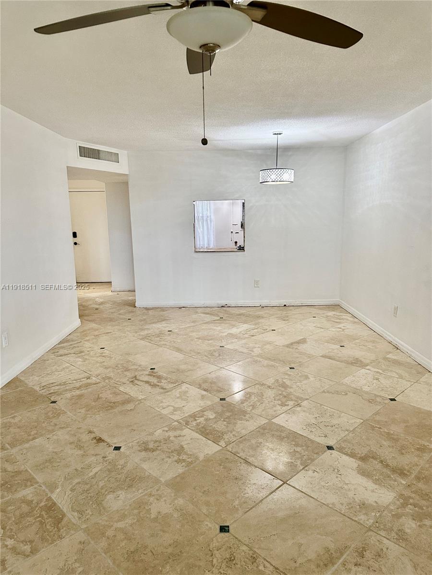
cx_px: 216
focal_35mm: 24
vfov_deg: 71.6
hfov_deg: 56.8
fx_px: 399
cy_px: 288
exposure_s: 1/60
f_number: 1.78
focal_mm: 6.86
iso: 320
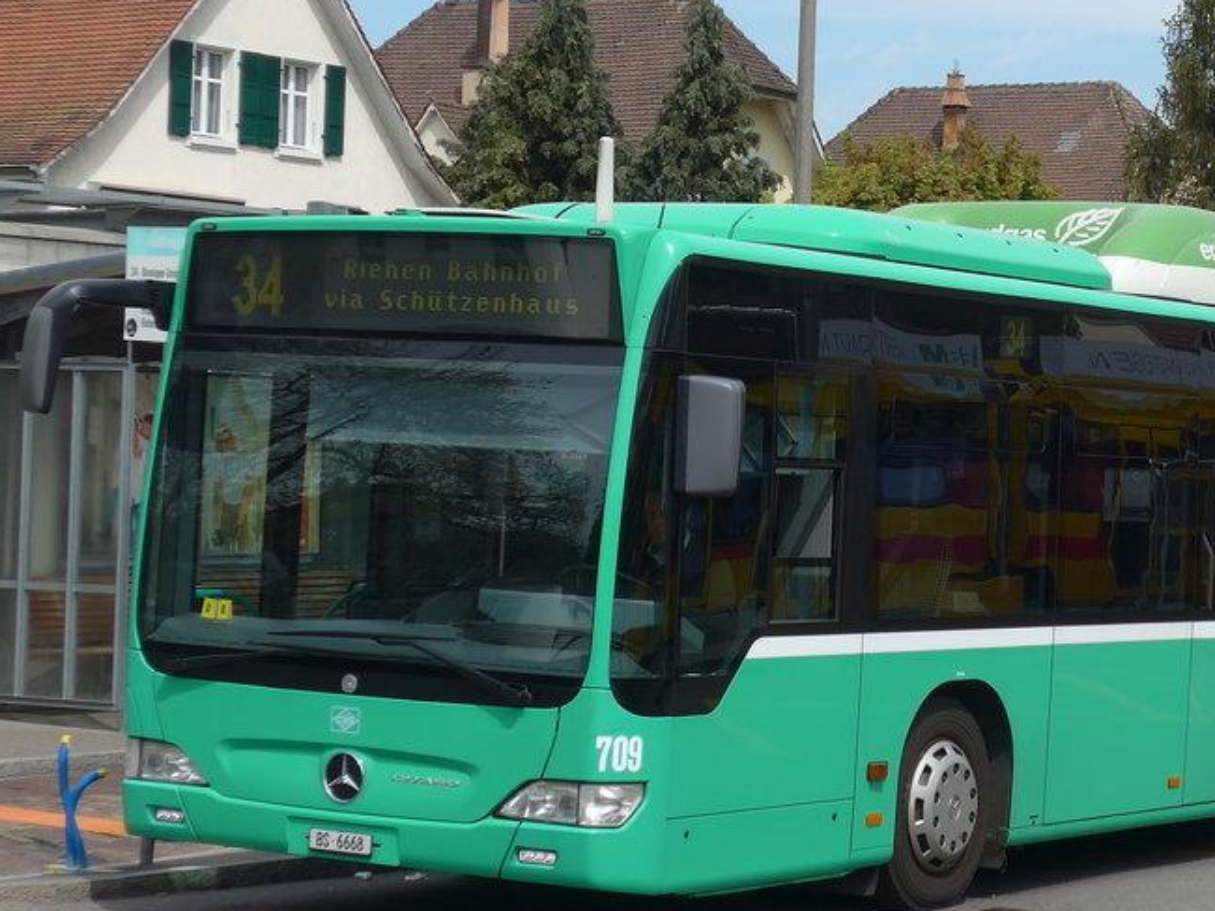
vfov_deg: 13.6
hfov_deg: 17.9
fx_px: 3824
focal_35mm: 109
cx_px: 907
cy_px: 324
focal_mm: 12
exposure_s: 1/1300
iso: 80
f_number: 3.5
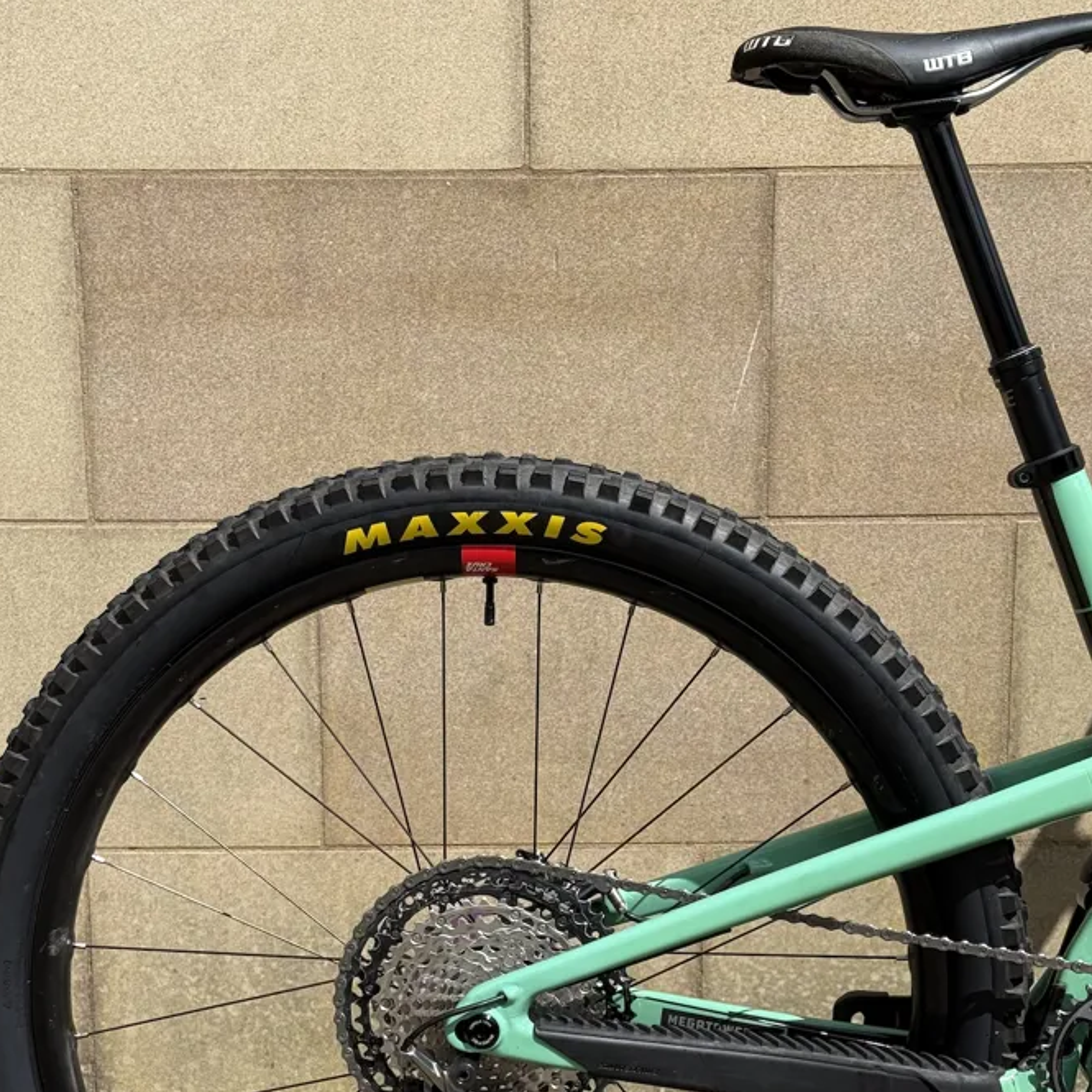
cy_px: 862
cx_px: 542
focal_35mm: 68
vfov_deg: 25.0
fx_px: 2427
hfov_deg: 25.4
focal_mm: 6.76
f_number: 1.78
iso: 80
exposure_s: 1/4878
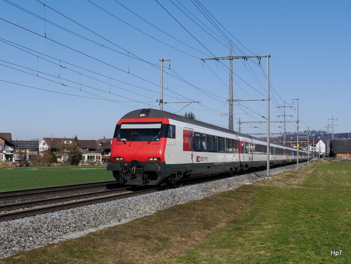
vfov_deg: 36.0
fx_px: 406
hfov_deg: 46.8
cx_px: 176
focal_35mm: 40
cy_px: 132
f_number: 9
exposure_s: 1/500
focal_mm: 20
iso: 160
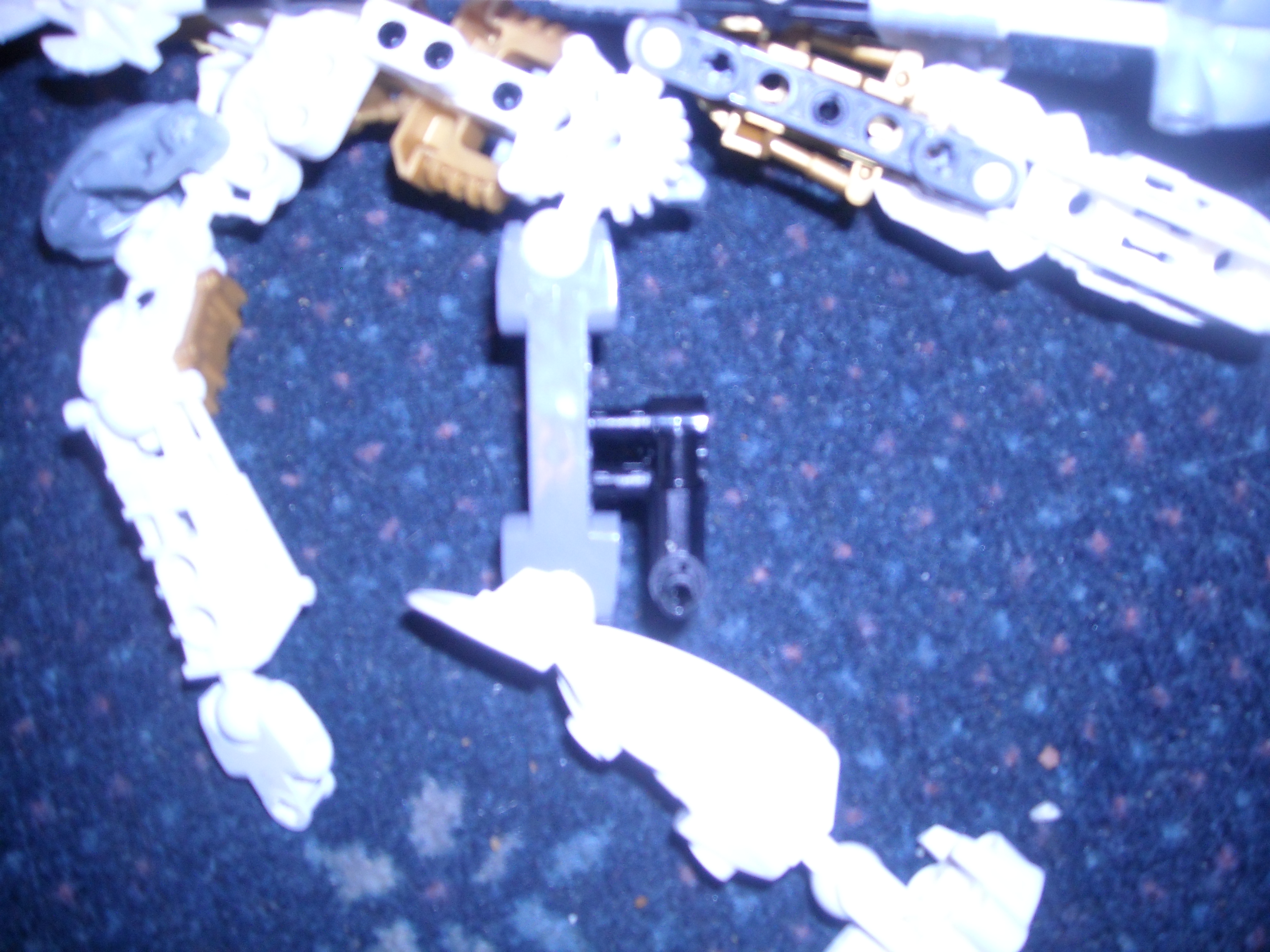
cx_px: 635
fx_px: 1284
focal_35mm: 35
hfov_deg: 52.6
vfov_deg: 40.7
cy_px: 476
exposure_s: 1/60
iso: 200
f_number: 2.8
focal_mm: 5.7
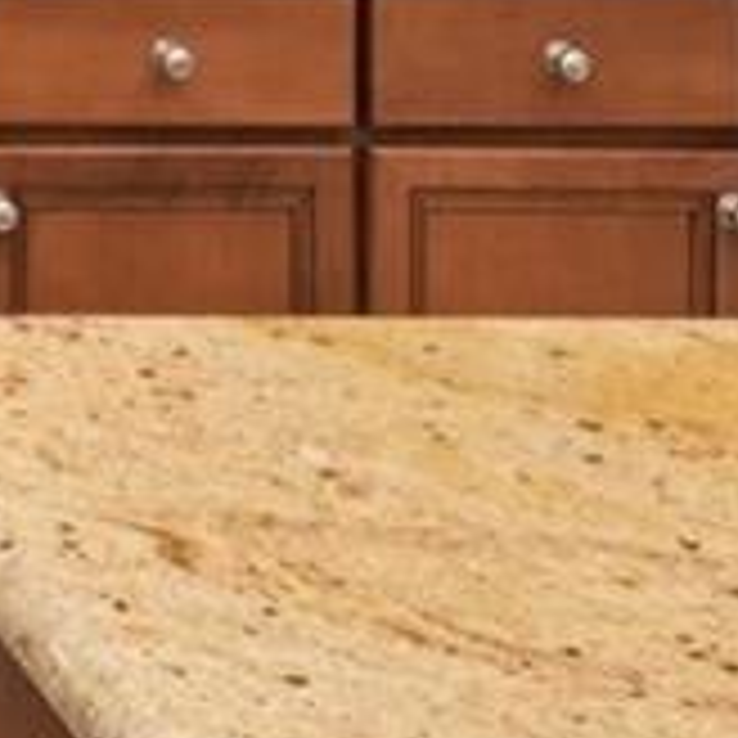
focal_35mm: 124
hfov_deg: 11.5
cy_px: -680
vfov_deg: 12.6
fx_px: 2991
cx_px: -1053
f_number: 8
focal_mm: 15
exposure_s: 1/10
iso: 400
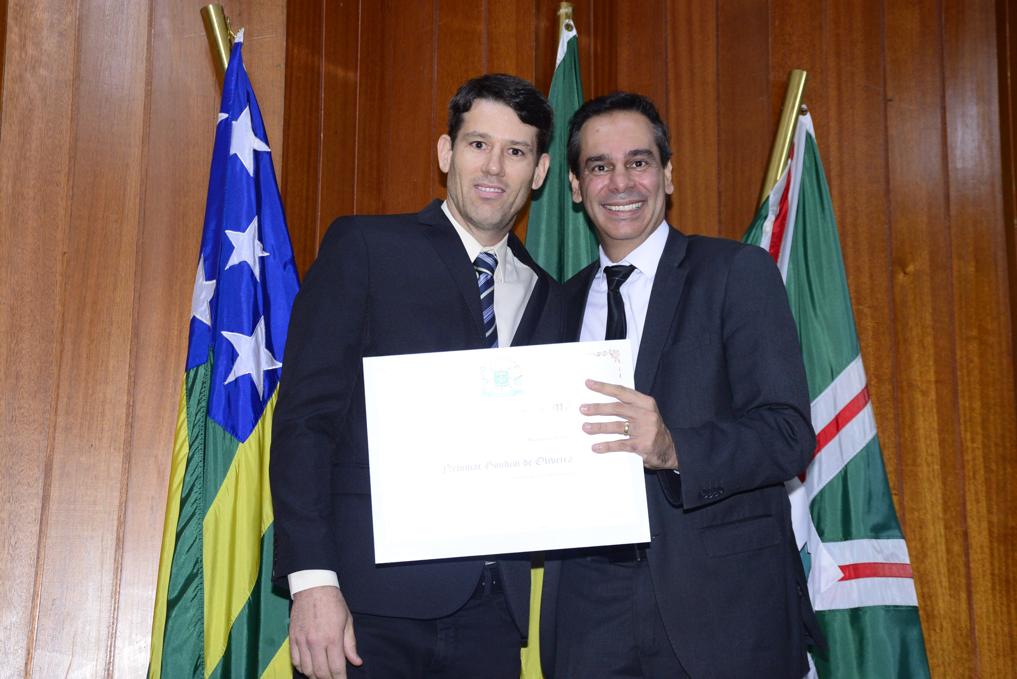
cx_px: 508
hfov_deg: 34.5
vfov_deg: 23.4
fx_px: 1639
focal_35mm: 58
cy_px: 340
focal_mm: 58
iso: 2500
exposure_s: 1/125
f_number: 6.3
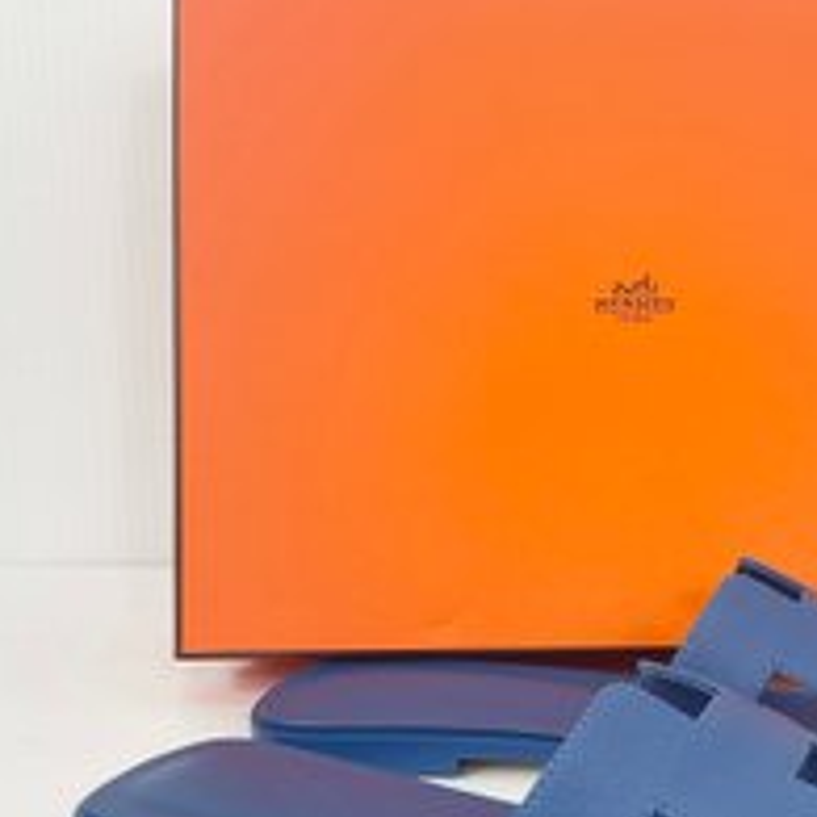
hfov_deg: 36.2
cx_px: 666
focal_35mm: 45
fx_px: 1202
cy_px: 517
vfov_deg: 37.3
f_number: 1.8
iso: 32
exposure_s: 1/120
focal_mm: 3
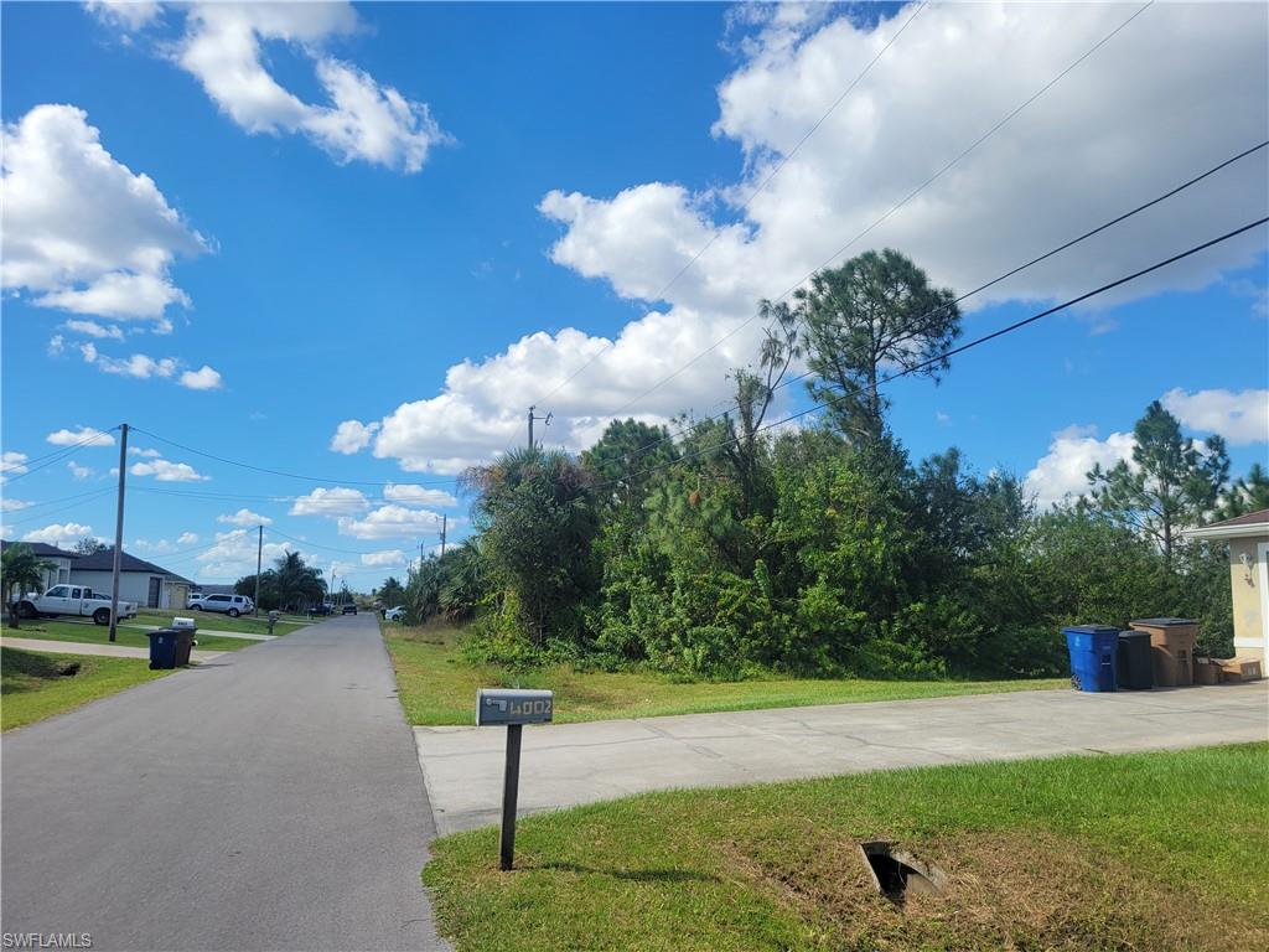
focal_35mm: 26
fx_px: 953
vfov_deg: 53.1
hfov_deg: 67.3
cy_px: 476
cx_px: 634
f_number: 1.8
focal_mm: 5.4
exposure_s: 1/2679
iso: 40
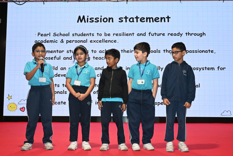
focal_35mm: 46
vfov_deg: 29.4
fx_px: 296
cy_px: 78
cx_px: 116
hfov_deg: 43.0
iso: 3200
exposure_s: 1/200
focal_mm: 30.5
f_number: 7.1
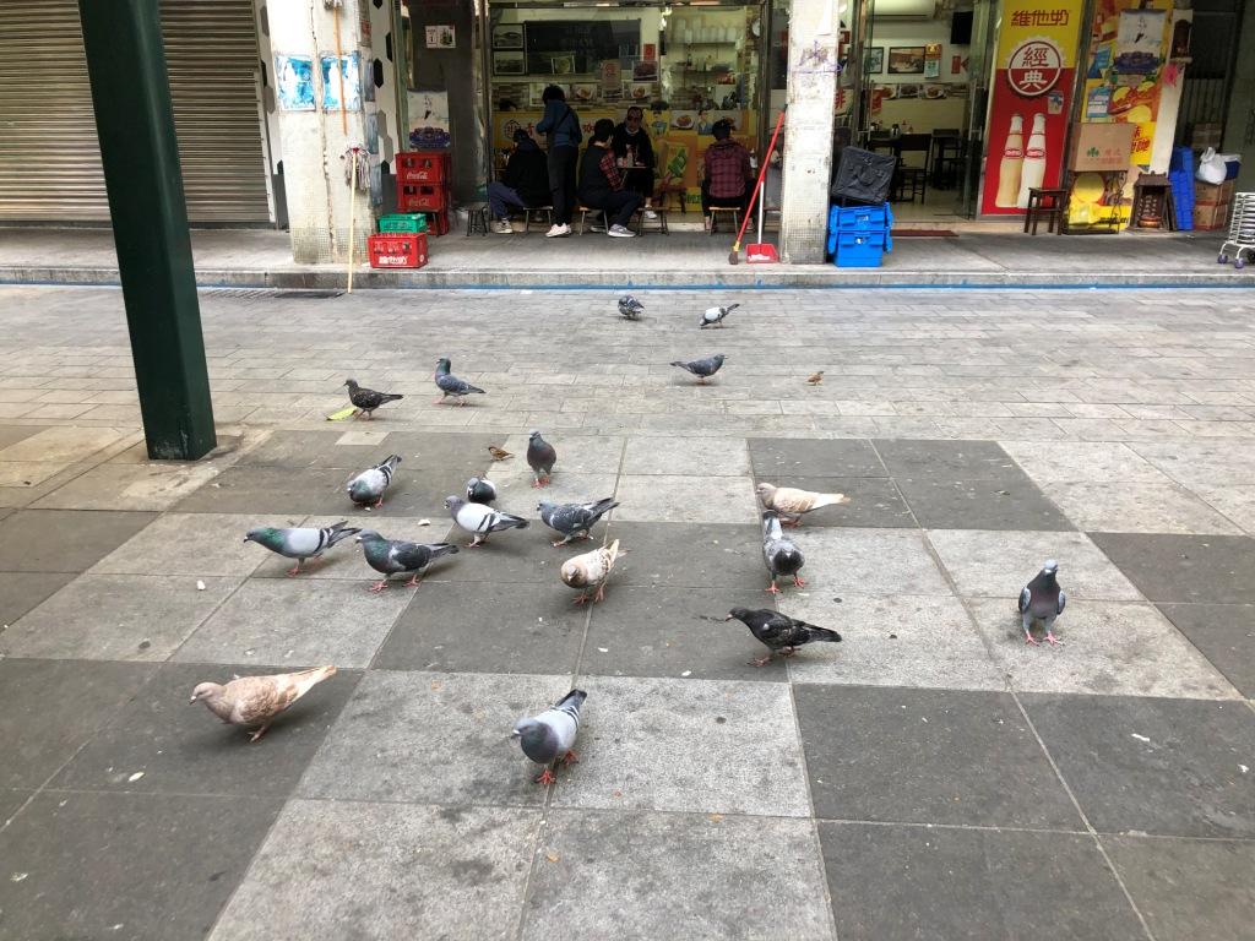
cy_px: 470
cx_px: 628
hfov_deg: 63.4
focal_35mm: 28
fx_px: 1015
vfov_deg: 49.7
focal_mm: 4
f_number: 1.8
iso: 50
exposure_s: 1/120
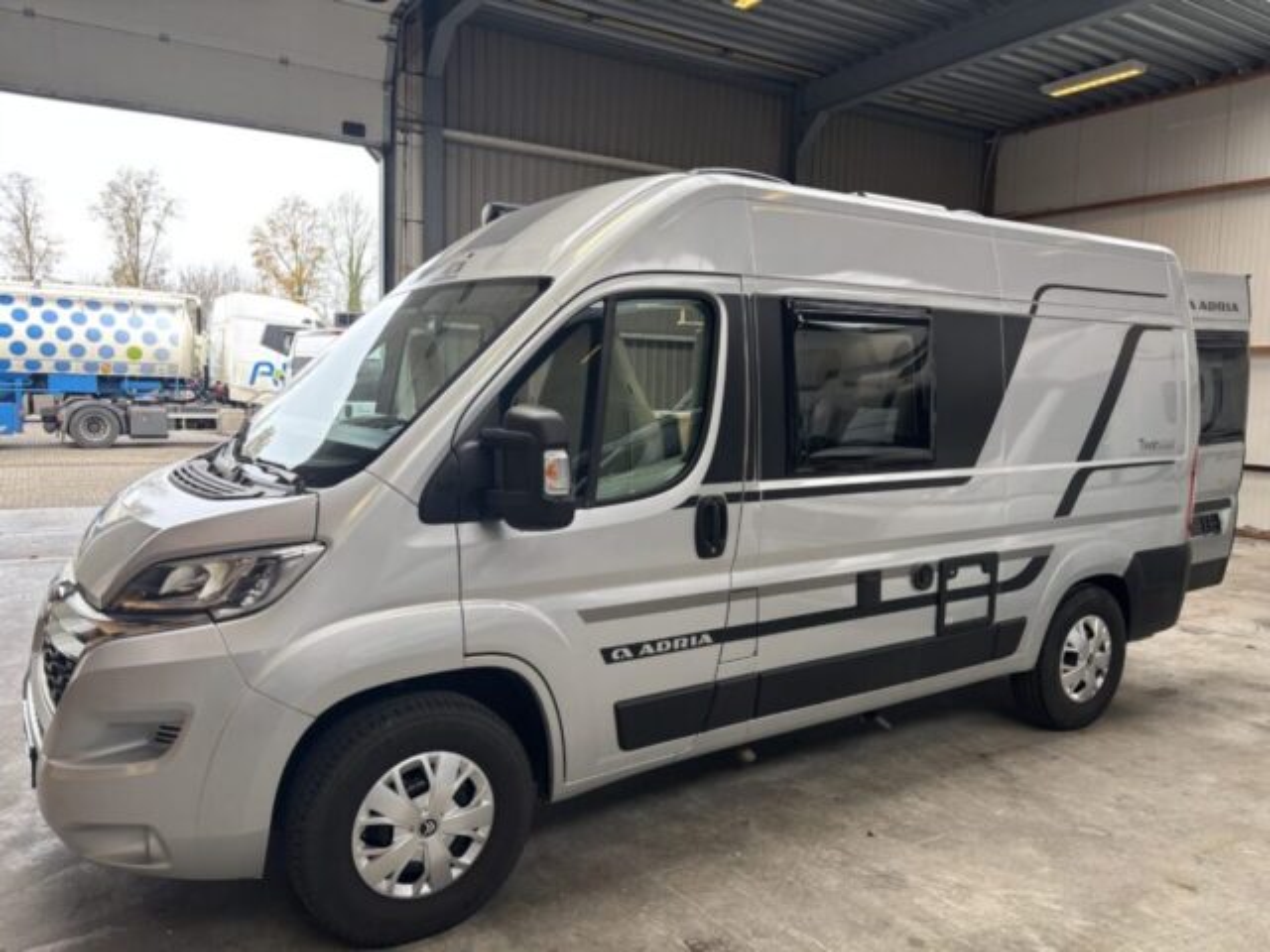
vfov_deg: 53.1
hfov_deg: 67.3
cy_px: 476
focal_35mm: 26
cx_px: 635
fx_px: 954
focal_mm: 5.96
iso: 80
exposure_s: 1/100
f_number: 1.6
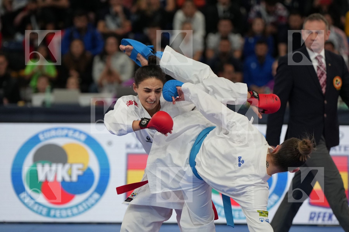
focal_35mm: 232
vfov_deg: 5.9
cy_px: 116
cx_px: 174
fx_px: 2249
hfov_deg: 8.9
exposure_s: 1/1000
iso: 1600
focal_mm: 155
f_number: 2.8
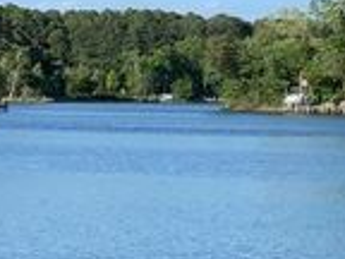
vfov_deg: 8.2
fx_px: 1804
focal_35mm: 181
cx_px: 292
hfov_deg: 10.9
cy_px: 203
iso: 16
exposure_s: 1/813
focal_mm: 6
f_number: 2.4
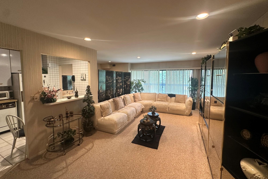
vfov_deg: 77.3
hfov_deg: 100.4
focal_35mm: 15
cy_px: 85
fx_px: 112
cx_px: 135
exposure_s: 1/60
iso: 200
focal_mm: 2.22
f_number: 2.2
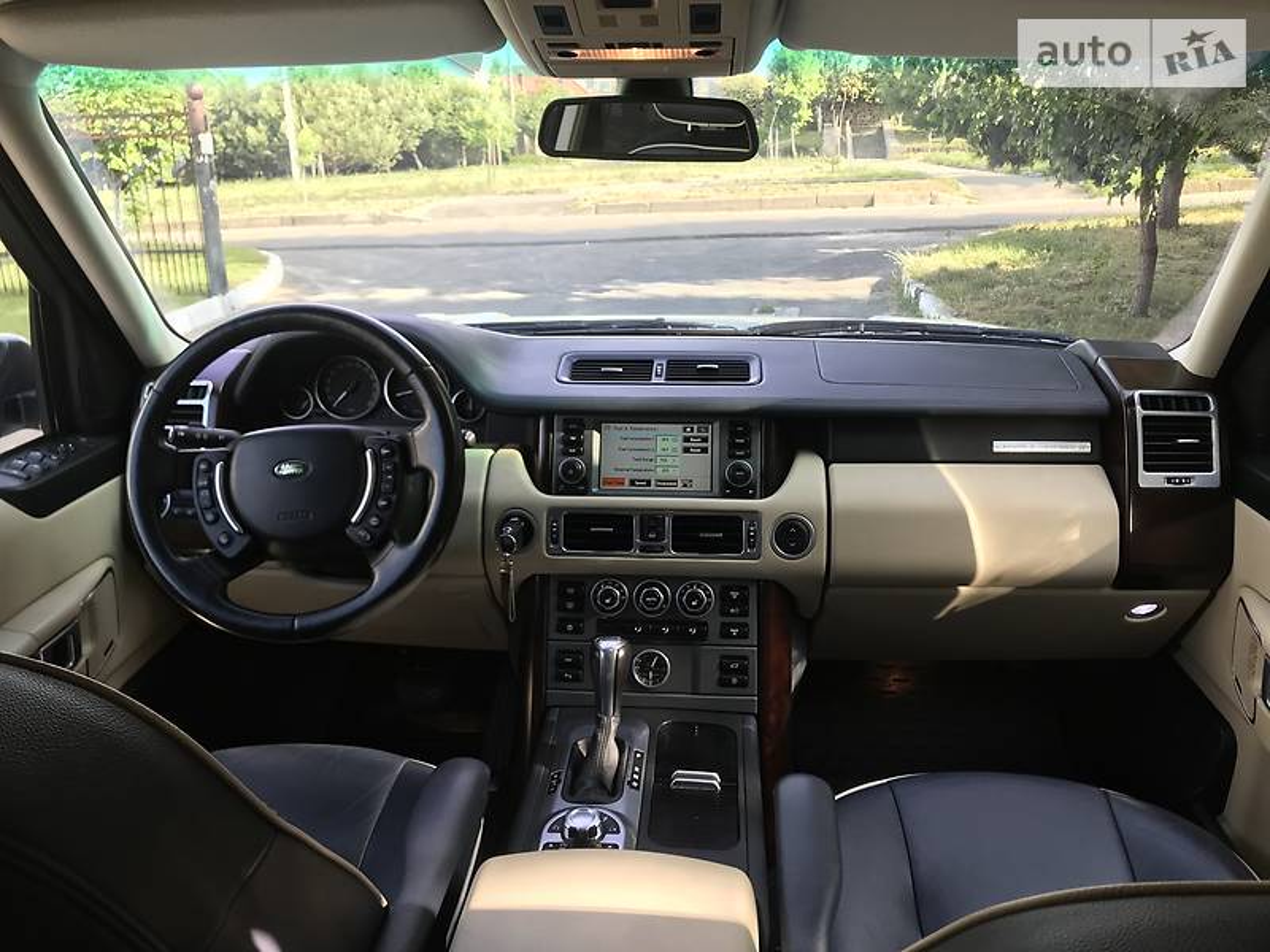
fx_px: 1027
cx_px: 635
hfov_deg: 63.4
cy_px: 476
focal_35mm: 28
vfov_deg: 49.7
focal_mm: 4
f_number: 1.8
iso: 20
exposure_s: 1/155
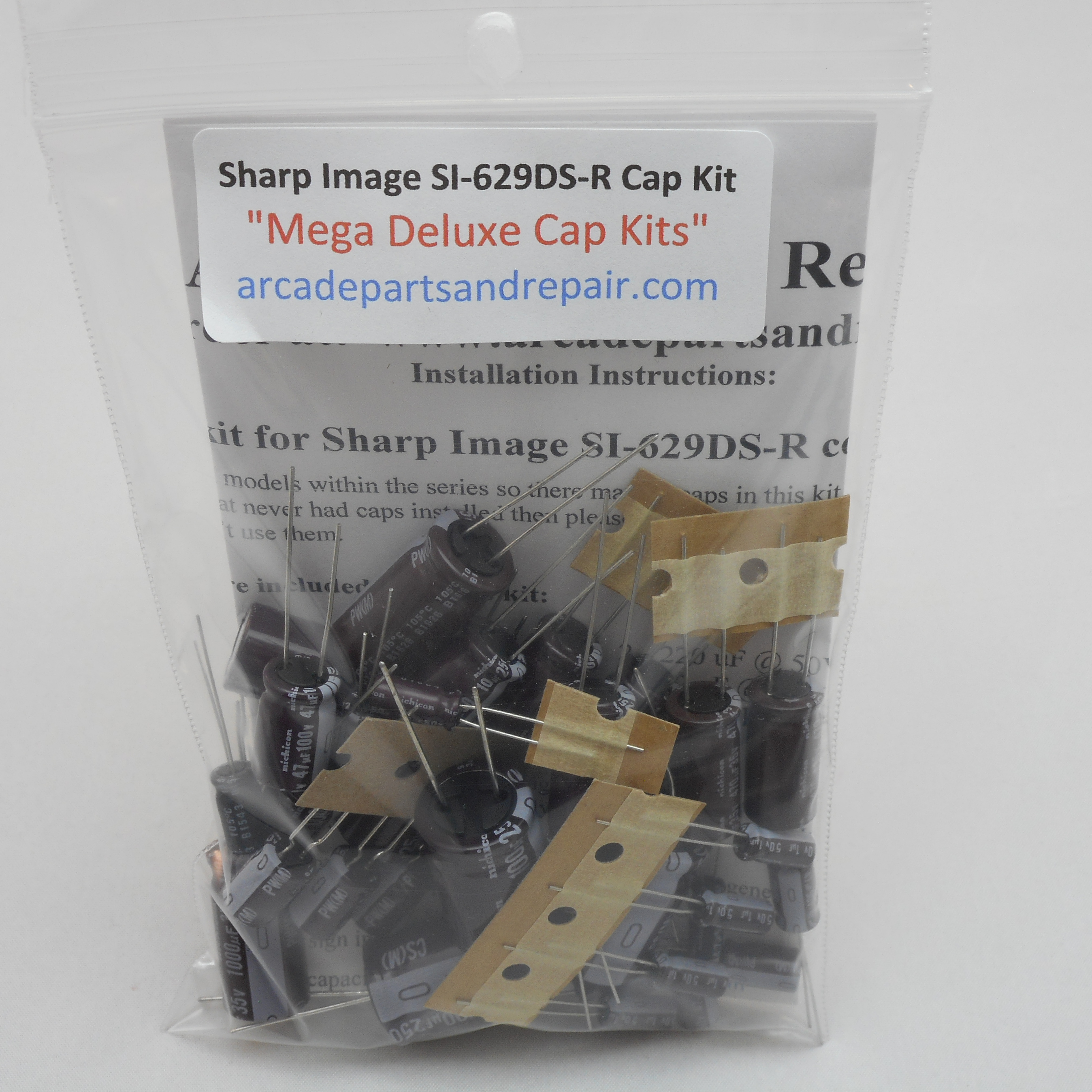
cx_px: 535
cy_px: 541
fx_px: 2177
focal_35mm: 61
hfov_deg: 28.2
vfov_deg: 28.2
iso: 125
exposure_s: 1/30
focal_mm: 9.1
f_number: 4.9
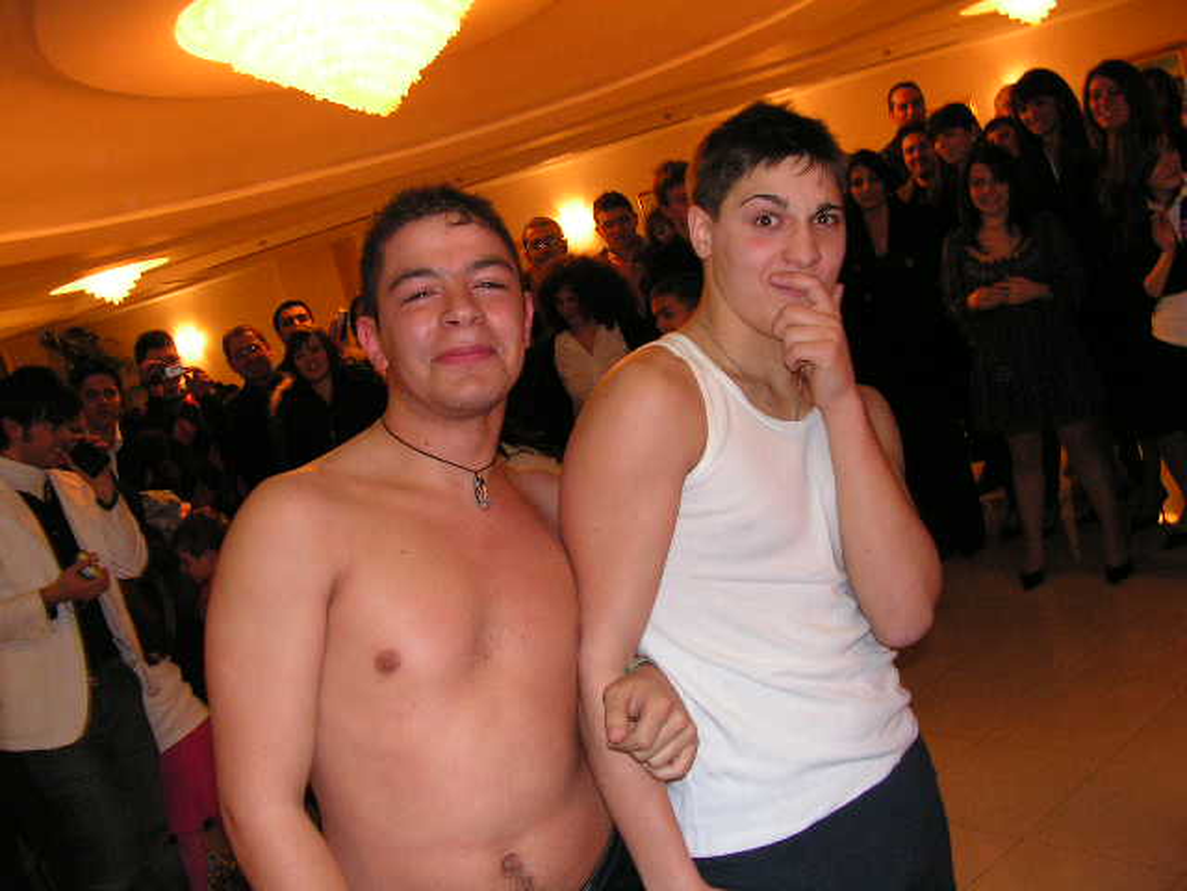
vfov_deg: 39.7
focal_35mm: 36
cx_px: 594
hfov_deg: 51.4
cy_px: 446
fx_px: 1234
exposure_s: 1/40
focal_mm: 6
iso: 200
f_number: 3.2
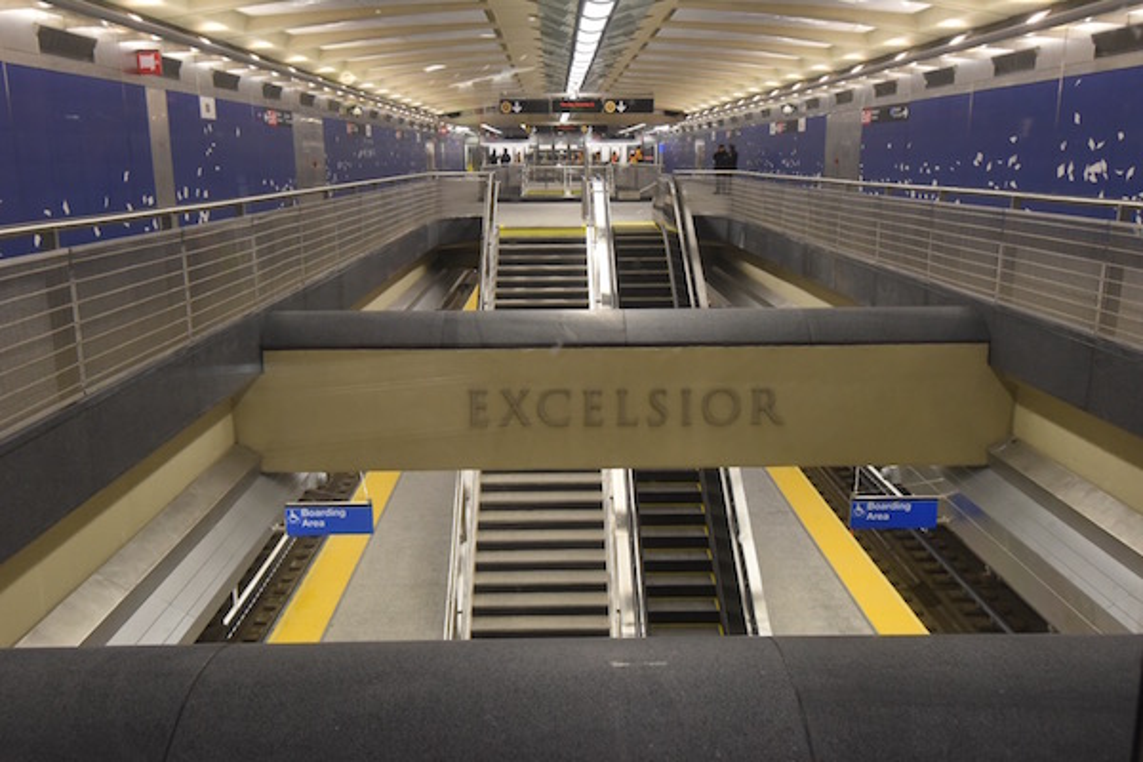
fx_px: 984
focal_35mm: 31
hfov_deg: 60.3
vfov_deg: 42.3
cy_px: 381
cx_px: 572
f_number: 10
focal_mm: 31
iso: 2500
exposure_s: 1/30
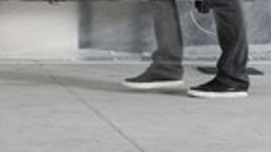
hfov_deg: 9.8
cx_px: -111
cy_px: -99
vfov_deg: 5.6
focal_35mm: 214
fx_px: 1538
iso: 125
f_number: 8
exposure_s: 1/13
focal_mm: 70
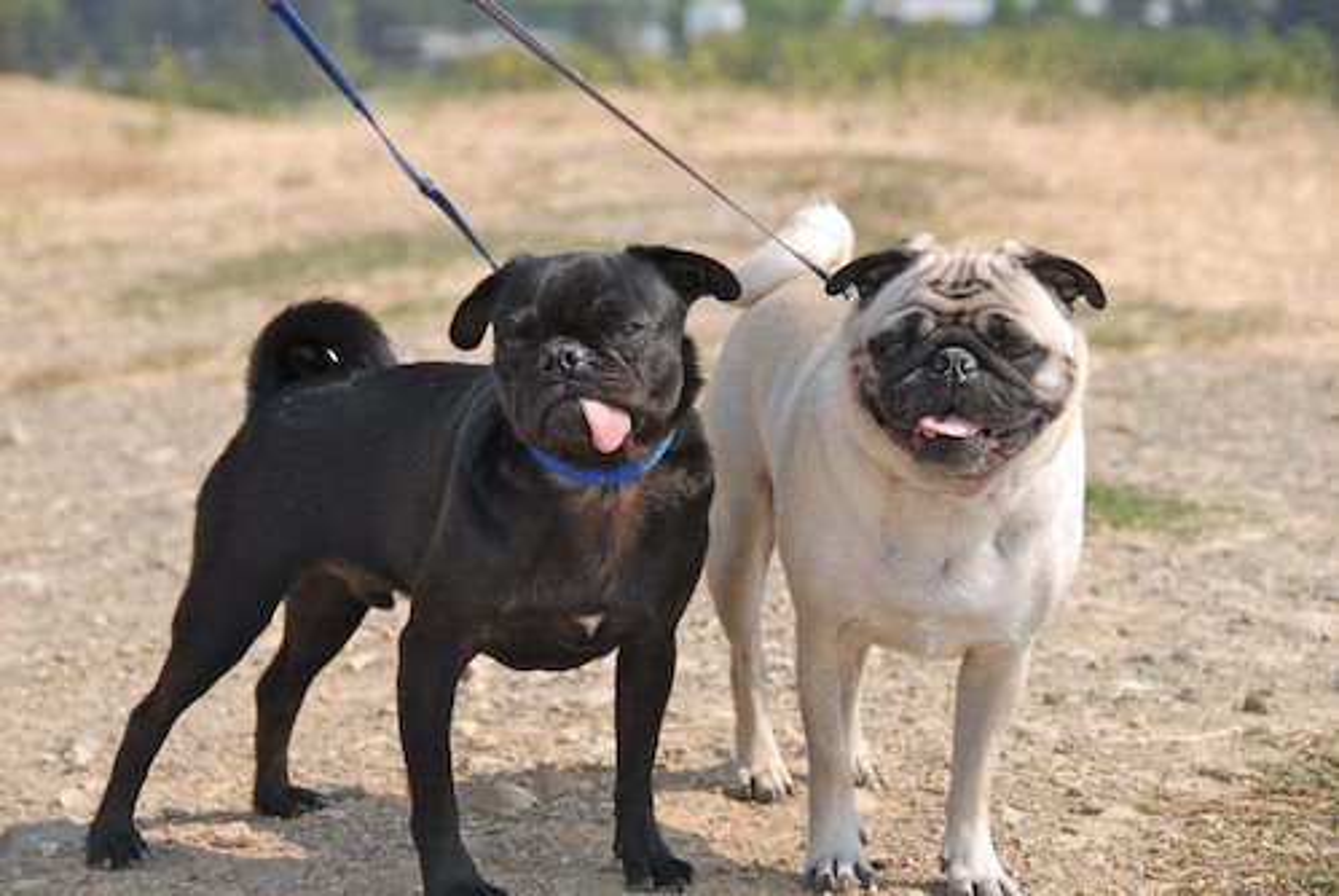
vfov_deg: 12.2
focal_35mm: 112
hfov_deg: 18.2
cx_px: 670
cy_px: 448
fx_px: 4189
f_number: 5.6
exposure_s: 1/320
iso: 100
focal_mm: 75
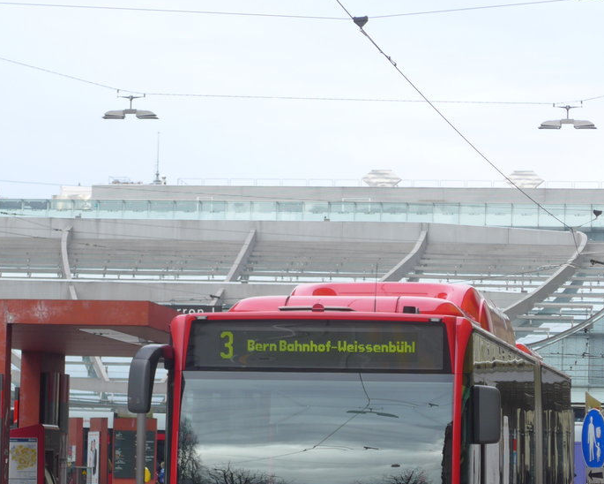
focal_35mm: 200
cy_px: 372
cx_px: 172
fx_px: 3575
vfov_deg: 7.7
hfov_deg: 9.6
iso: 80
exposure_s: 1/100
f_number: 5
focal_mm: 22.9
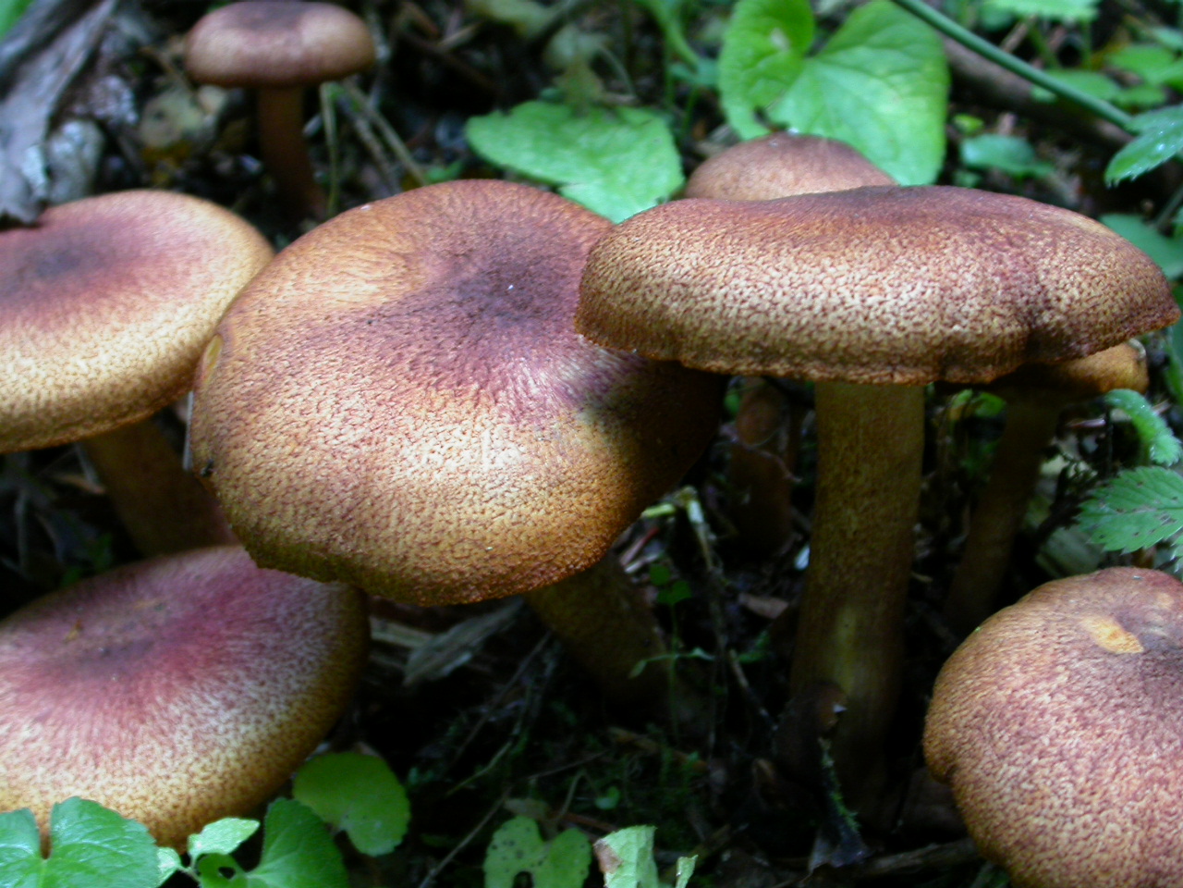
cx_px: 592
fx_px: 2016
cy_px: 444
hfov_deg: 32.7
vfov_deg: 24.8
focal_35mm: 59
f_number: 3
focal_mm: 12.2
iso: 100
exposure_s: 1/11.7
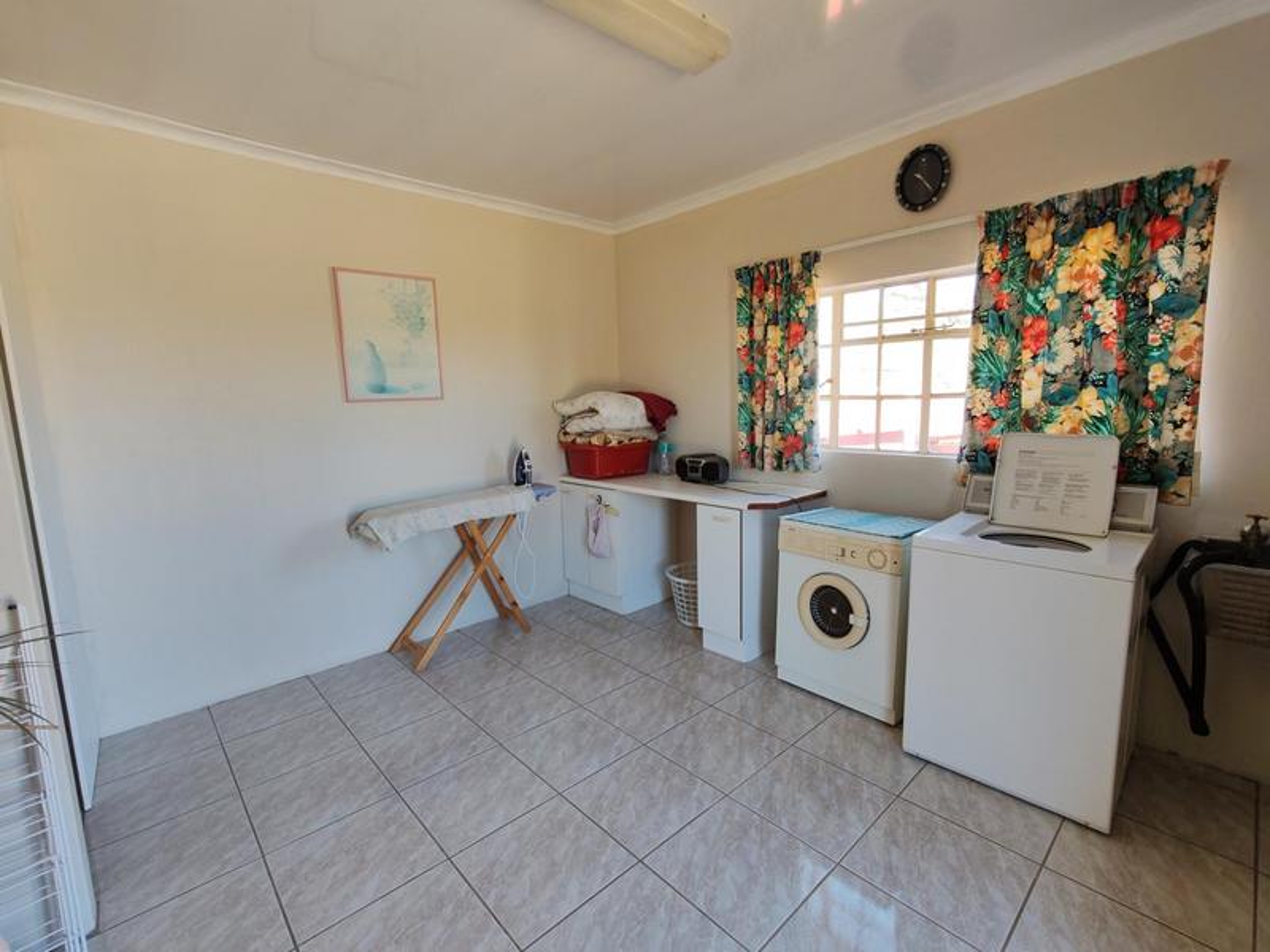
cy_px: 476
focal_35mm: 16
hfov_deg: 94.5
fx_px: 587
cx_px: 635
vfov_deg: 78.1
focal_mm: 1.96
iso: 50
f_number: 2.2
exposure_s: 1/50
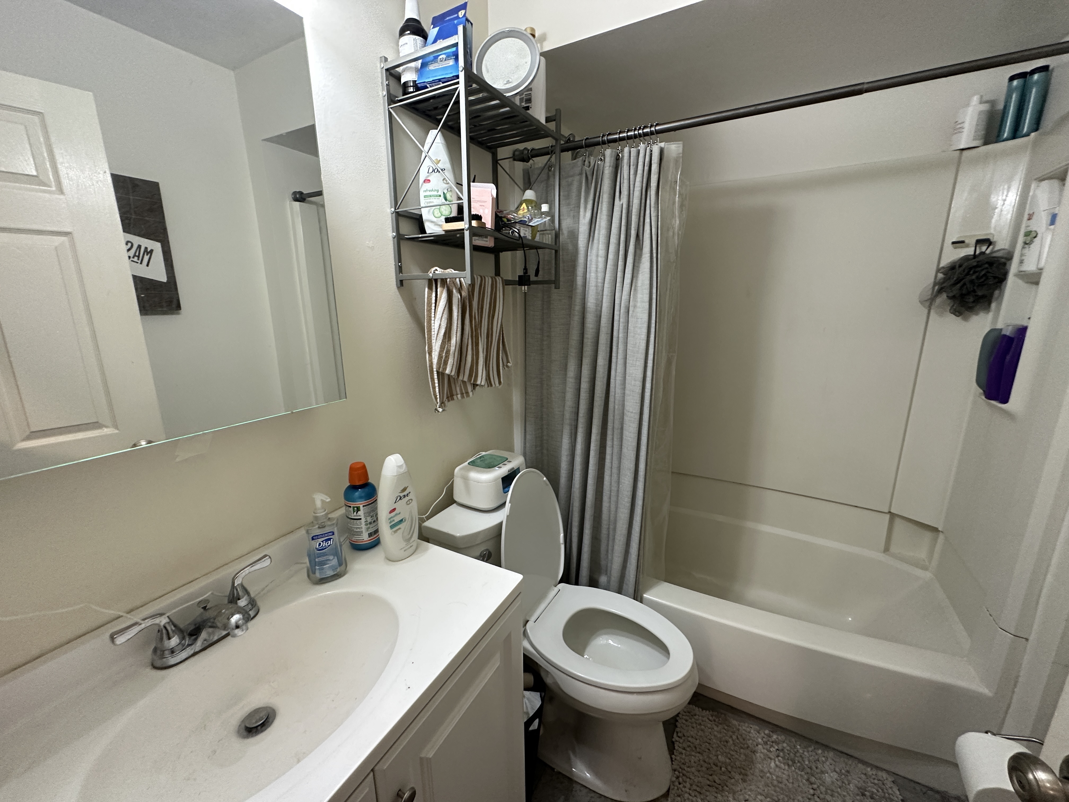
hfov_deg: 102.1
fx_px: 432
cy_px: 401
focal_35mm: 14
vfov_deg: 85.7
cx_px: 534
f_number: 2.2
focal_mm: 2.22
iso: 200
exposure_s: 1/60
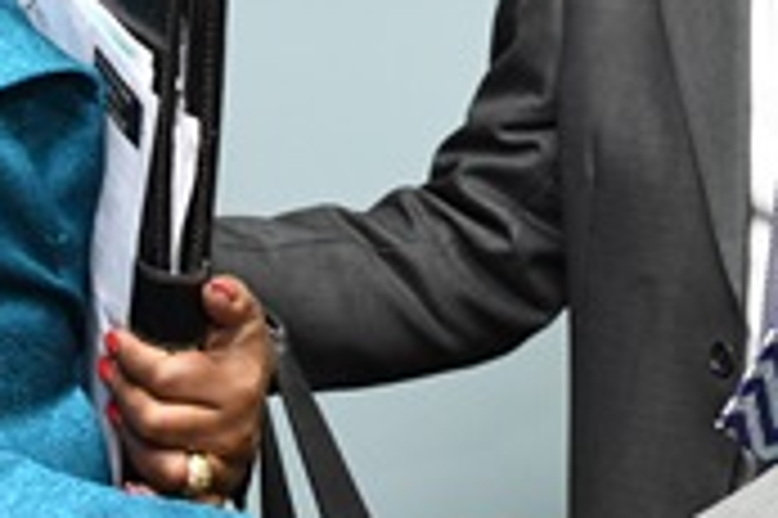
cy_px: -74
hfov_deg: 13.6
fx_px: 3235
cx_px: 711
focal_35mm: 150
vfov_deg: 9.0
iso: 2000
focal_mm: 27
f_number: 6.3
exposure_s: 1/60
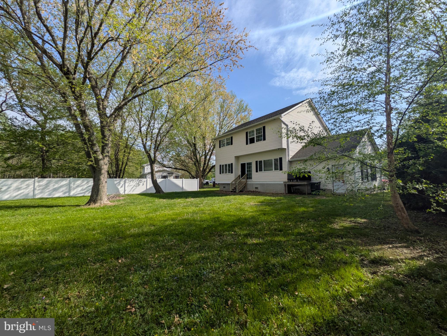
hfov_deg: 102.1
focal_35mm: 14
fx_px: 181
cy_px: 168
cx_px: 224
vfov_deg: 85.7
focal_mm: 1.85
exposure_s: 1/2004
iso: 50
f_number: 2.2
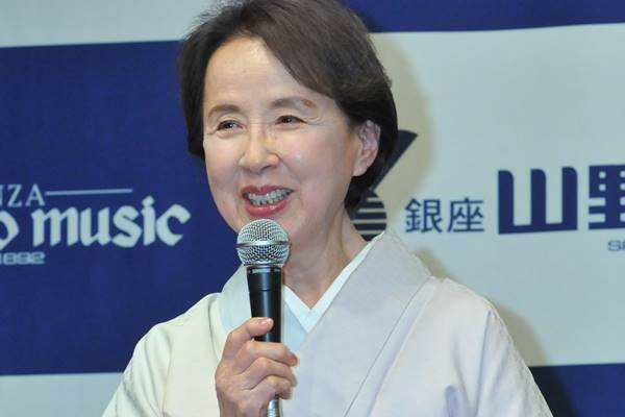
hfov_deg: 11.8
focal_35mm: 174
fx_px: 3021
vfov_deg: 7.9
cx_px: 312
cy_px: 208
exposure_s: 1/200
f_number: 6.3
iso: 1250
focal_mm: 116
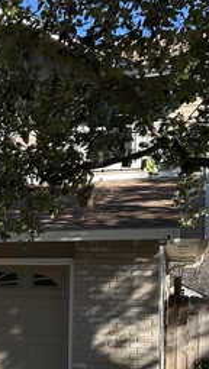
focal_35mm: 71
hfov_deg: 14.6
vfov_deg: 29.4
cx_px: -183
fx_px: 697
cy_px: 265
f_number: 1.5
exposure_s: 1/2083
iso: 50
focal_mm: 5.7
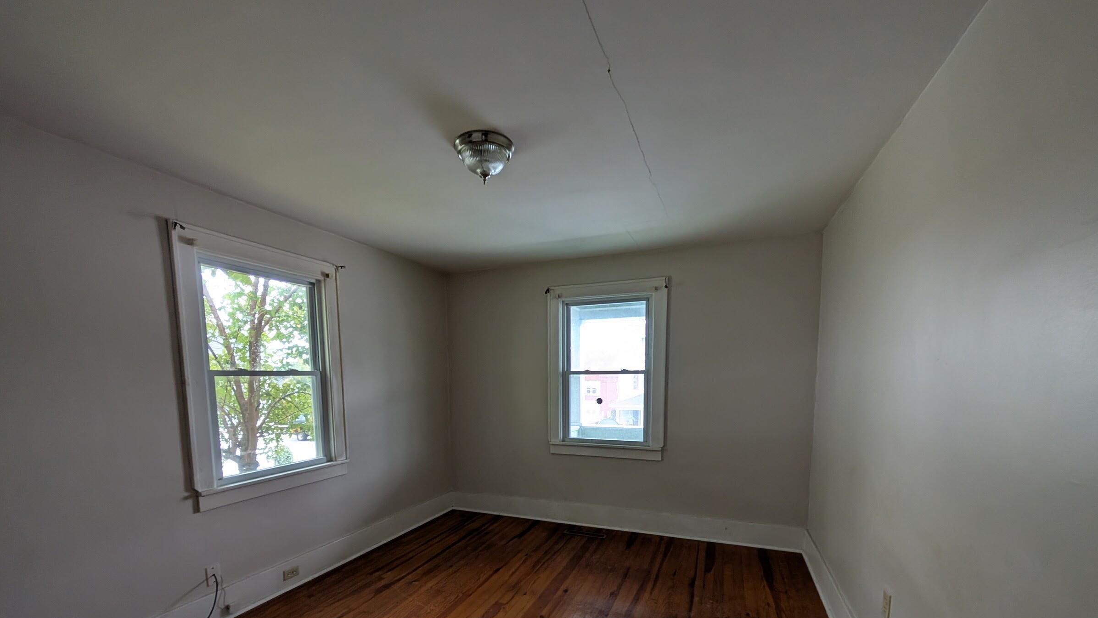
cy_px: 419
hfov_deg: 106.8
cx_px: 543
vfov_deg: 71.8
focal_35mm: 14
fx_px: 408
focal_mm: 2.02
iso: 123
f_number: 1.7
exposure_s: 1/23.8
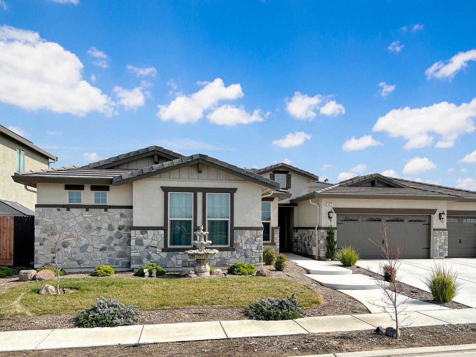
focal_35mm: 29
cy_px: 195
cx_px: 264
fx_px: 399
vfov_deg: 48.2
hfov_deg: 61.5
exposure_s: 1/6211
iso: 50
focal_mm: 5.7
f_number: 1.5
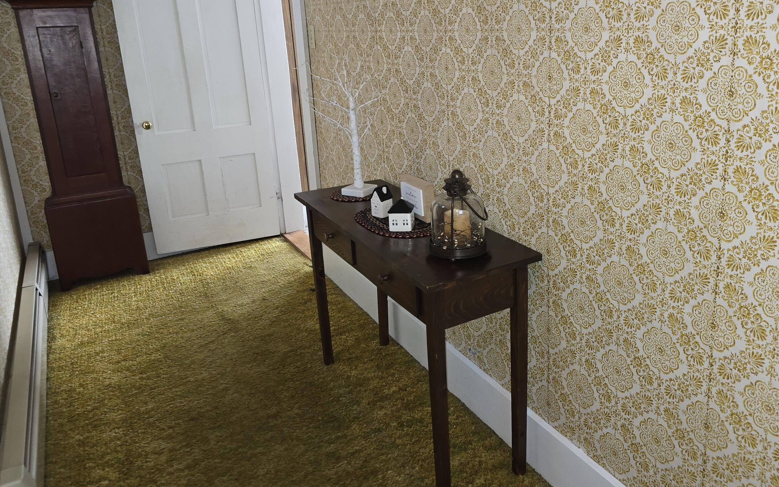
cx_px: 456
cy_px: 185
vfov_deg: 42.8
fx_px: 616
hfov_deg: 64.2
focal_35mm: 29
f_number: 1.7
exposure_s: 1/24
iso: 160
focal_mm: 6.3
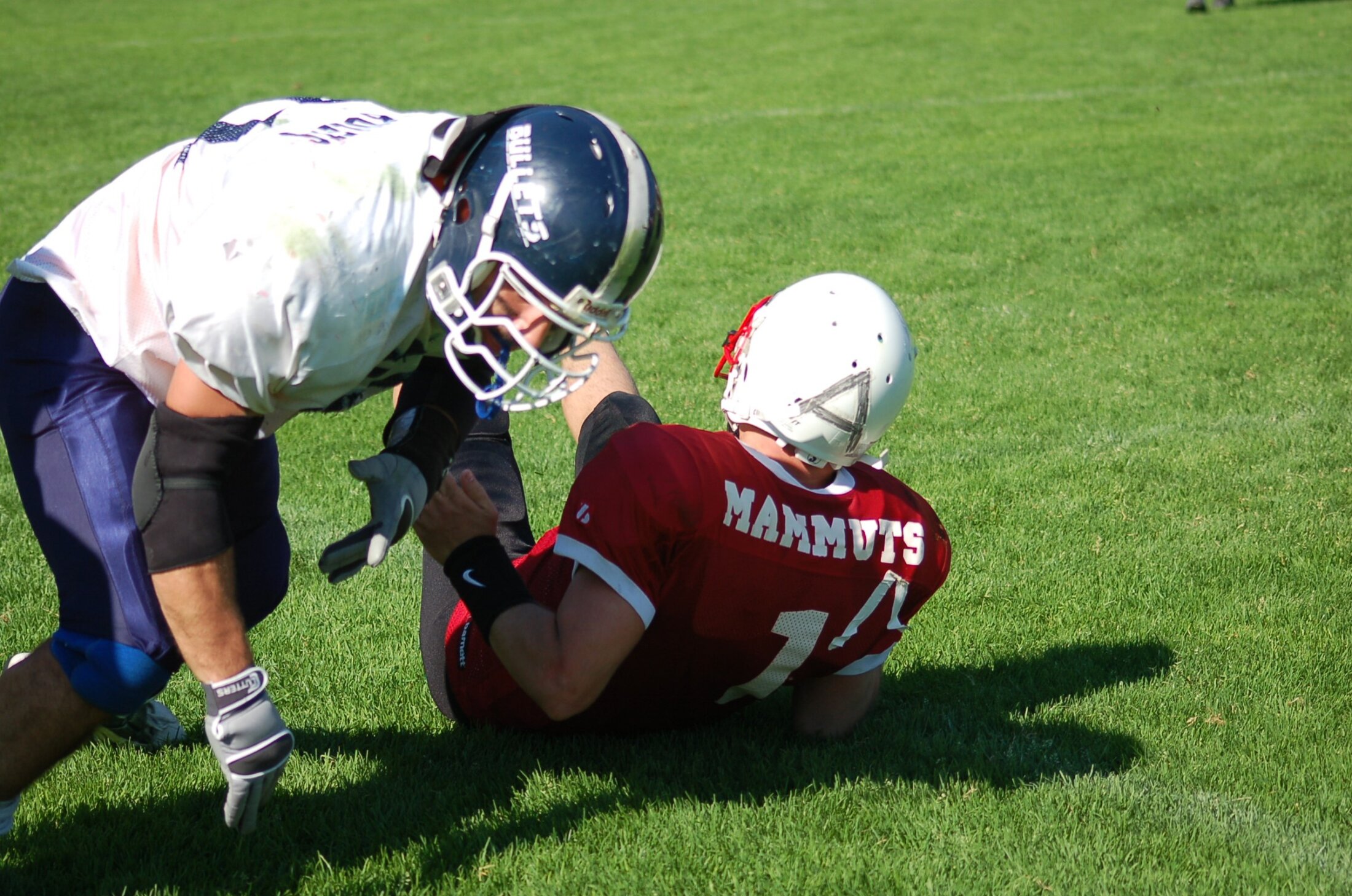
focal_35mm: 117
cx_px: 676
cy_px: 448
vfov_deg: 11.7
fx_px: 4386
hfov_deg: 17.5
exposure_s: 1/1250
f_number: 4.5
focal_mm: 78
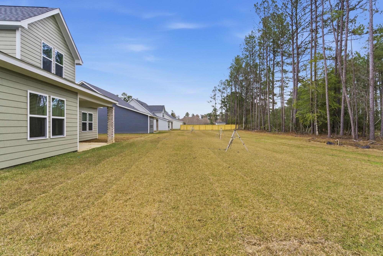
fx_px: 181
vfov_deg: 70.5
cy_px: 128
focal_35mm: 17
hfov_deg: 93.3
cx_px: 192
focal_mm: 17
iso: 500
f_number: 8
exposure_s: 1/1600
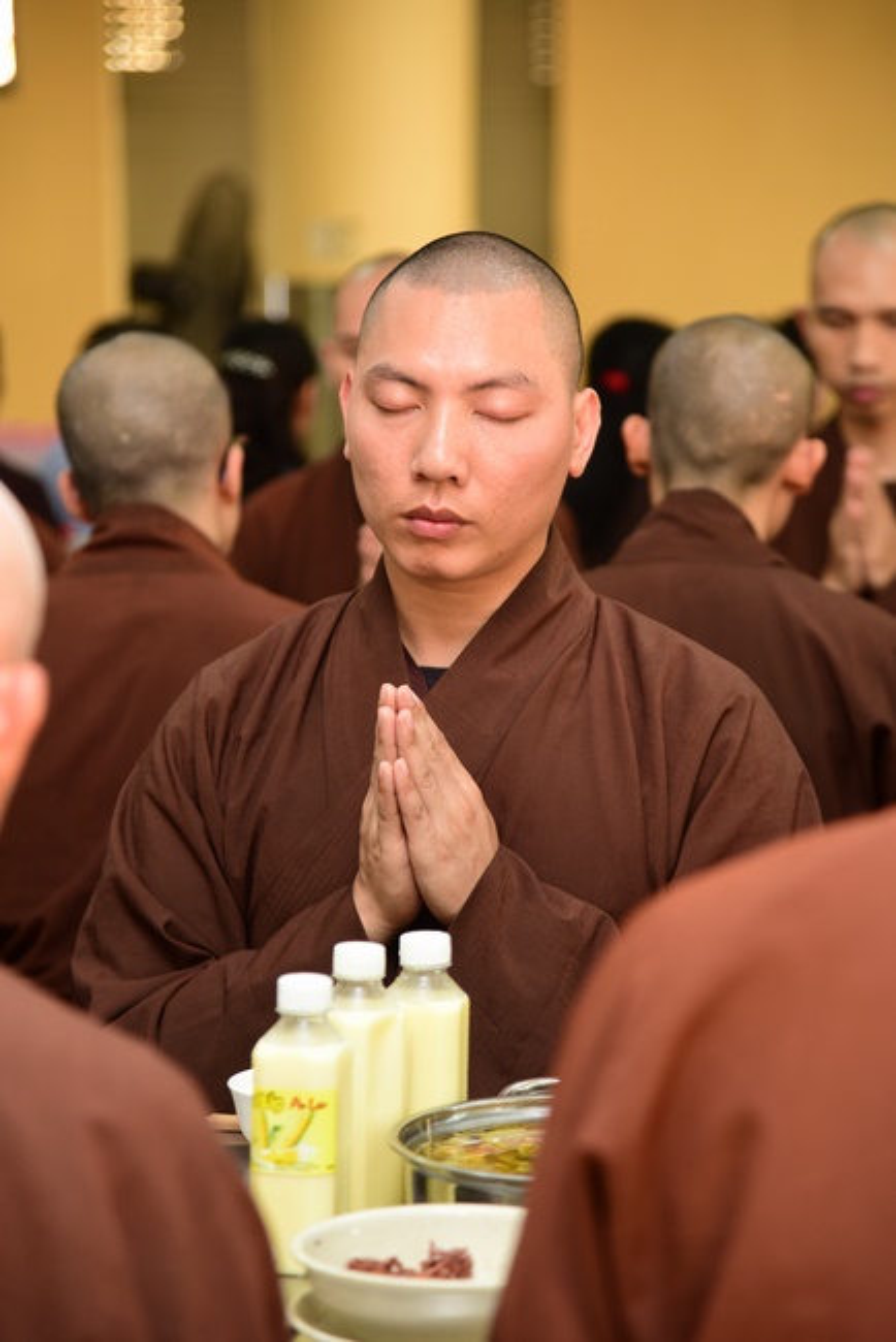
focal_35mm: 120
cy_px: 671
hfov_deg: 11.4
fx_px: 4475
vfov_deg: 17.1
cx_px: 448
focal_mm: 120
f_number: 4.5
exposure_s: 1/40
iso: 1000
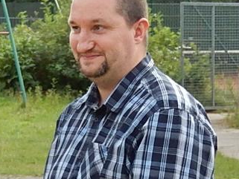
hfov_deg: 5.9
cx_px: 51
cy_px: 227
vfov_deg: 4.4
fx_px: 2307
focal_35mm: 334
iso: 125
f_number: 4.8
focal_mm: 12
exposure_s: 1/160
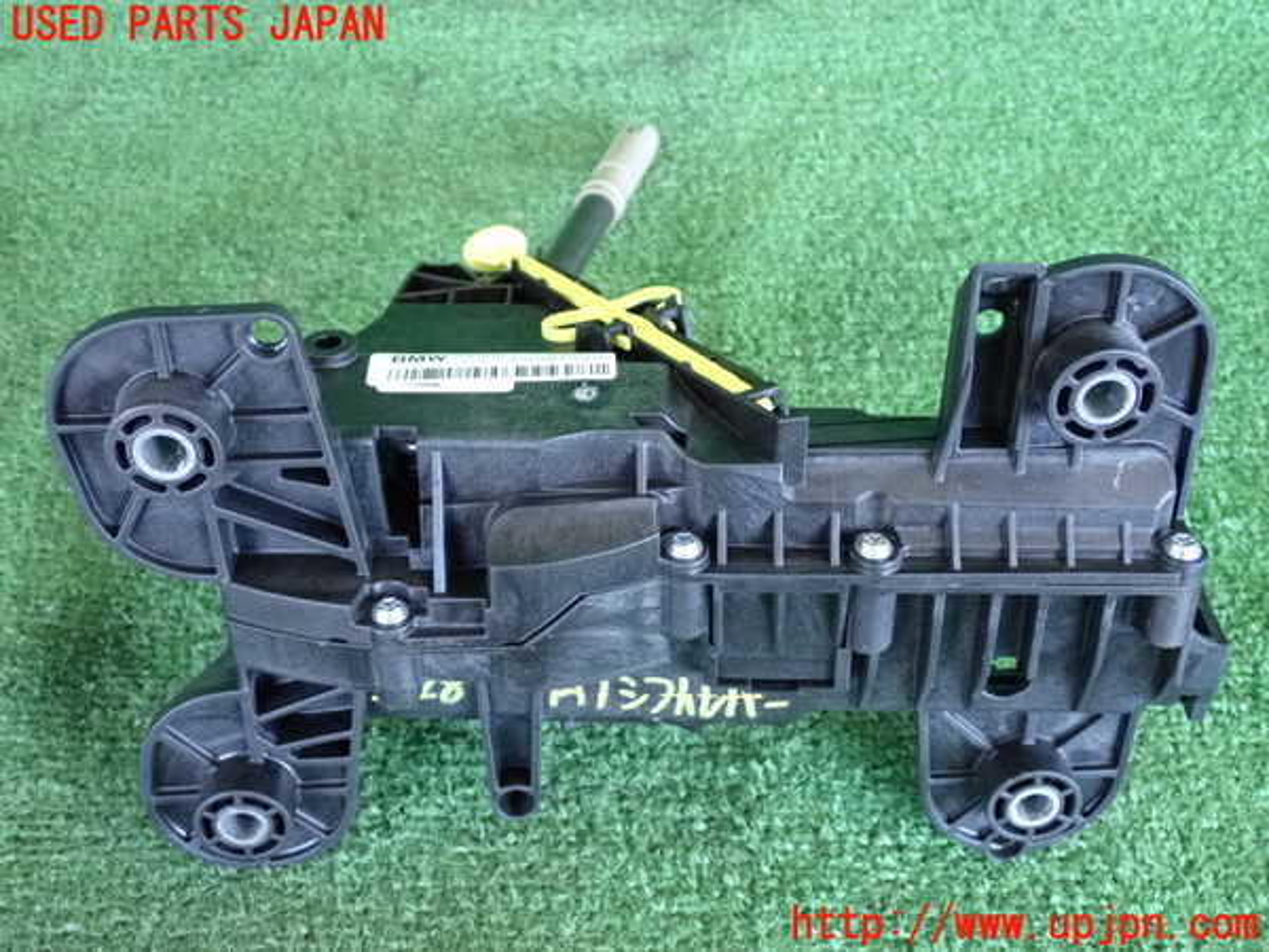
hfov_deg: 42.9
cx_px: 634
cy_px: 476
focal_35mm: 44
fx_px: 1613
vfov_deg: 32.9
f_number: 2.9
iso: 1600
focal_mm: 7.84
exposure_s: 1/125
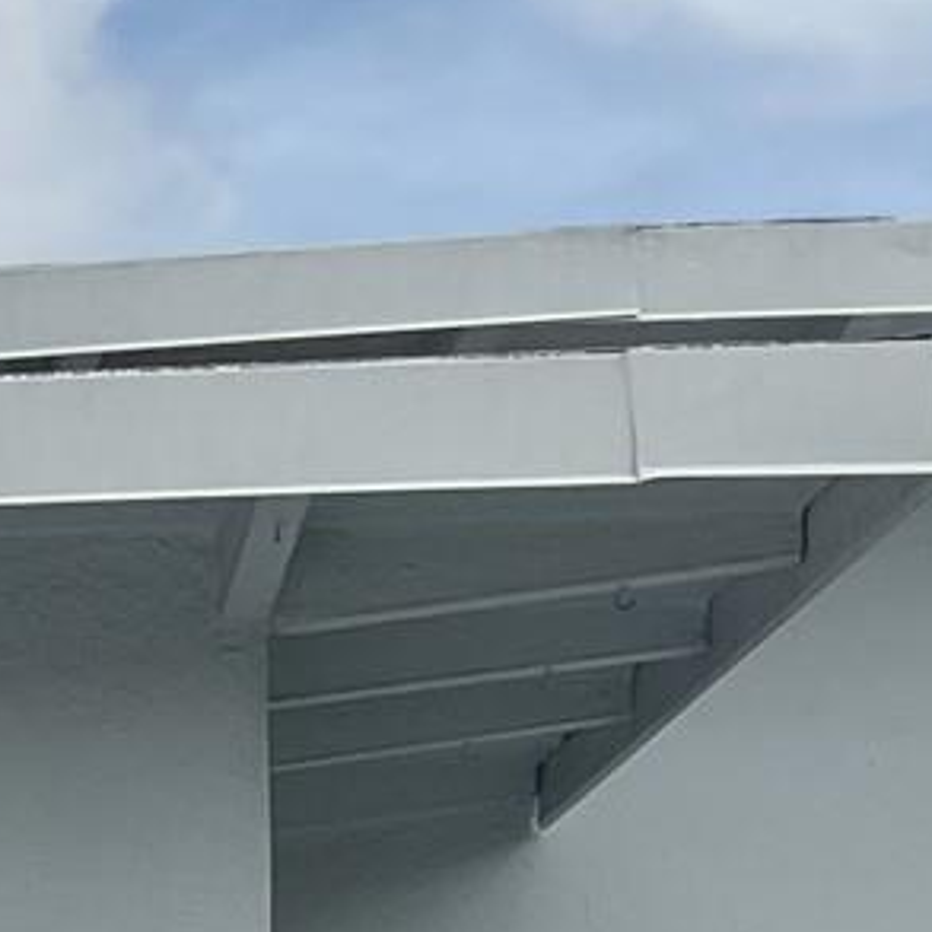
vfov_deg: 12.1
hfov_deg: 11.3
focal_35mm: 140
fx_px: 4265
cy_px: 1225
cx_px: -916
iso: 16
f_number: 1.8
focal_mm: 3
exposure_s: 1/1984
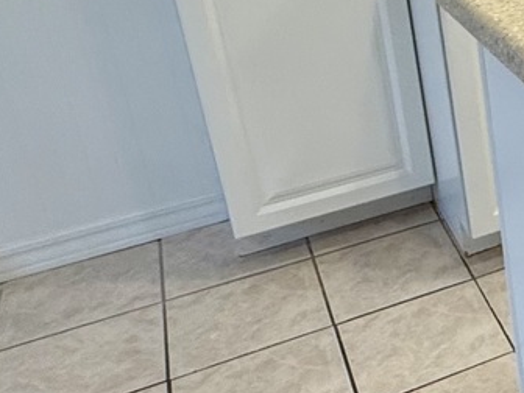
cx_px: 837
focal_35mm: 60
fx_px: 908
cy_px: 20
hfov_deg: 23.6
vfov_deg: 23.6
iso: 160
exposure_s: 1/120
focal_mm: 2.22
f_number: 2.2
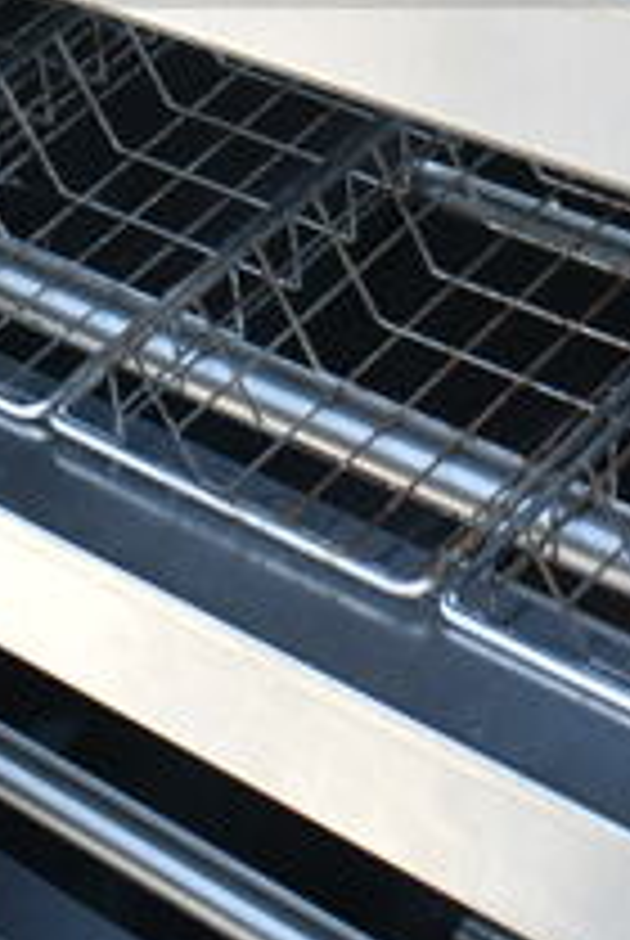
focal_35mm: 118
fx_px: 3087
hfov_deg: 11.6
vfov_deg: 16.5
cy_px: -227
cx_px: 594
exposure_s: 1/100
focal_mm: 18
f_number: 5
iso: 100
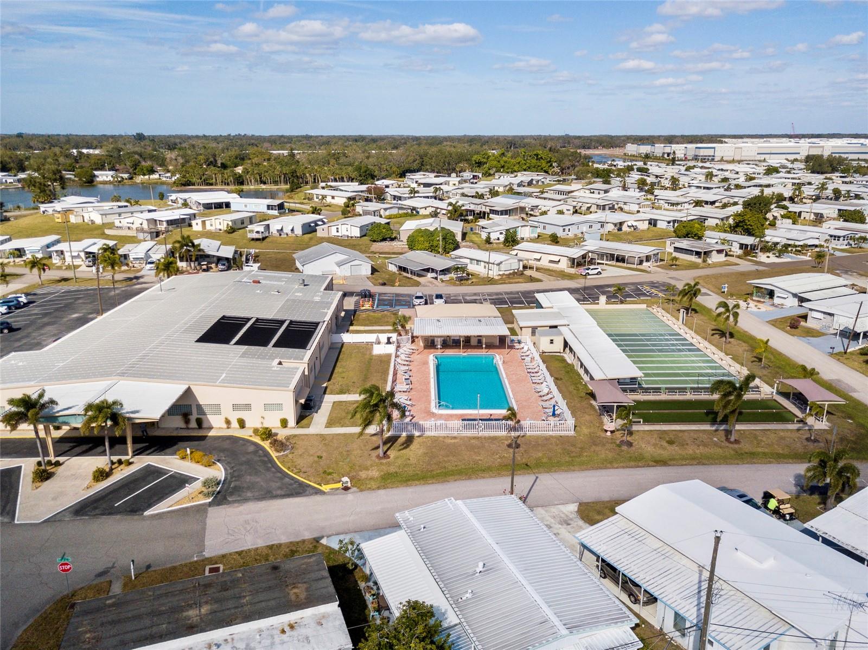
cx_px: 434
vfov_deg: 53.0
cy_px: 325
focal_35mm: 26
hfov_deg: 67.3
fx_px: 652
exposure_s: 1/4000
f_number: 2.2
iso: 100
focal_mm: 4.7
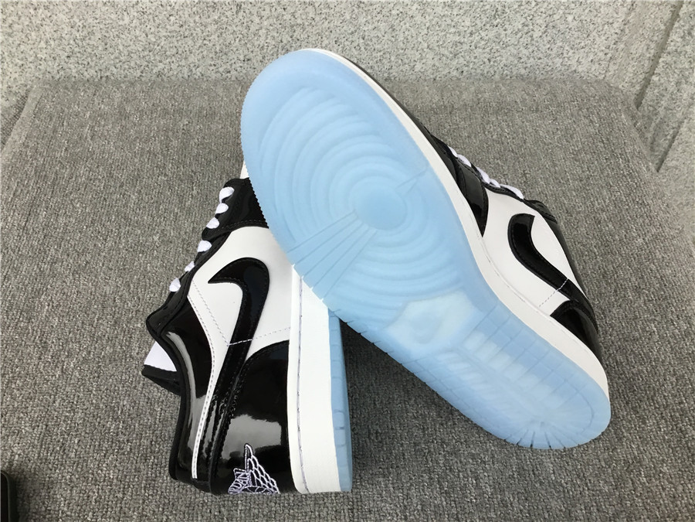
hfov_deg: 58.4
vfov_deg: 45.4
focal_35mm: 31
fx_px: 622
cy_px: 261
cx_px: 348
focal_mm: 3.3
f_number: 2.4
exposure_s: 1/30
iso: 32
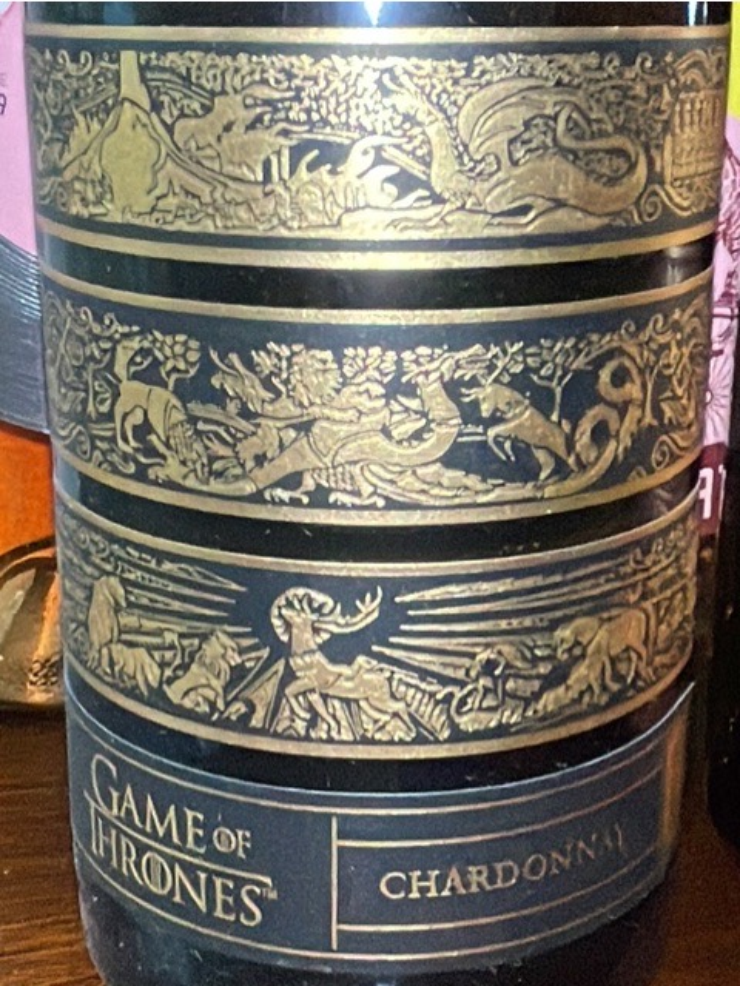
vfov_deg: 60.0
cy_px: 493
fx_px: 855
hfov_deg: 46.8
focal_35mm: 30
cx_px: 370
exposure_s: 1/60
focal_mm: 1.54
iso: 400
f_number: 2.4
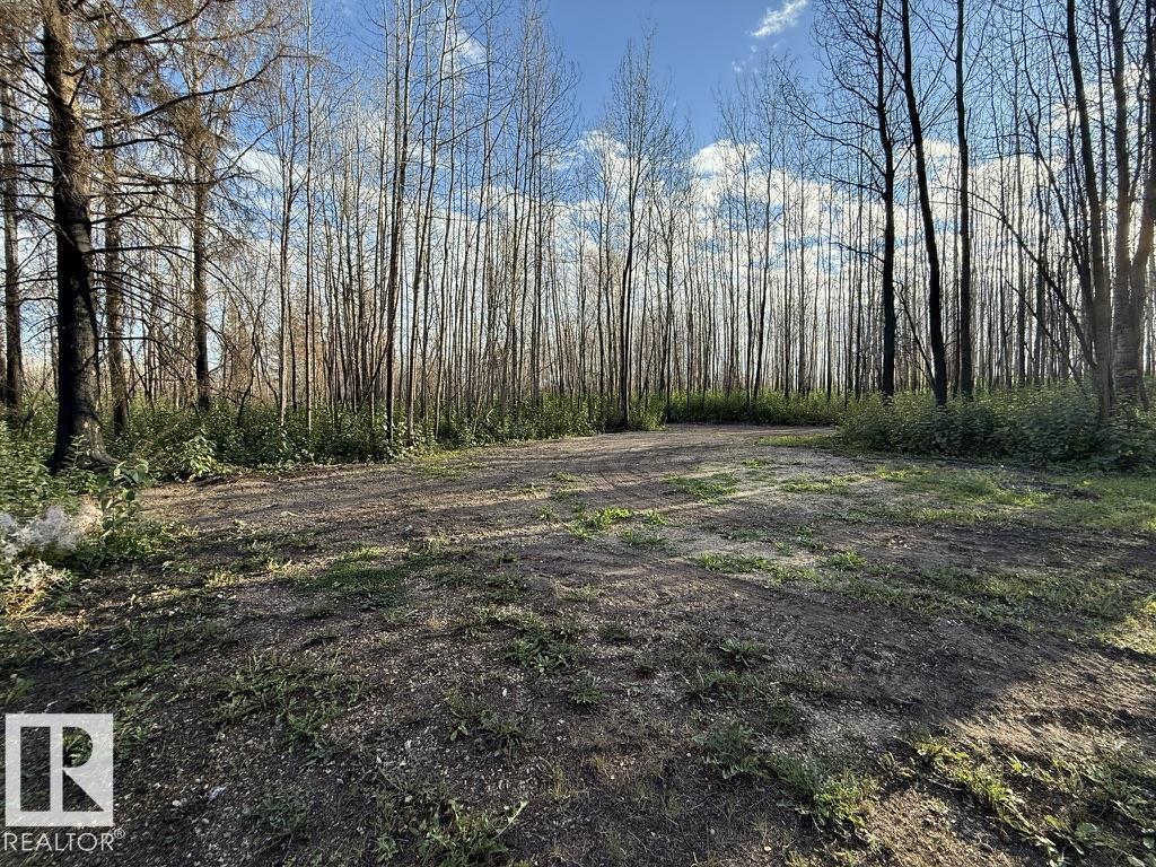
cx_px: 578
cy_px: 434
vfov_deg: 85.7
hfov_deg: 102.1
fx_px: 468
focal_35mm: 14
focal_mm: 2.22
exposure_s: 1/427
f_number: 2.2
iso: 64
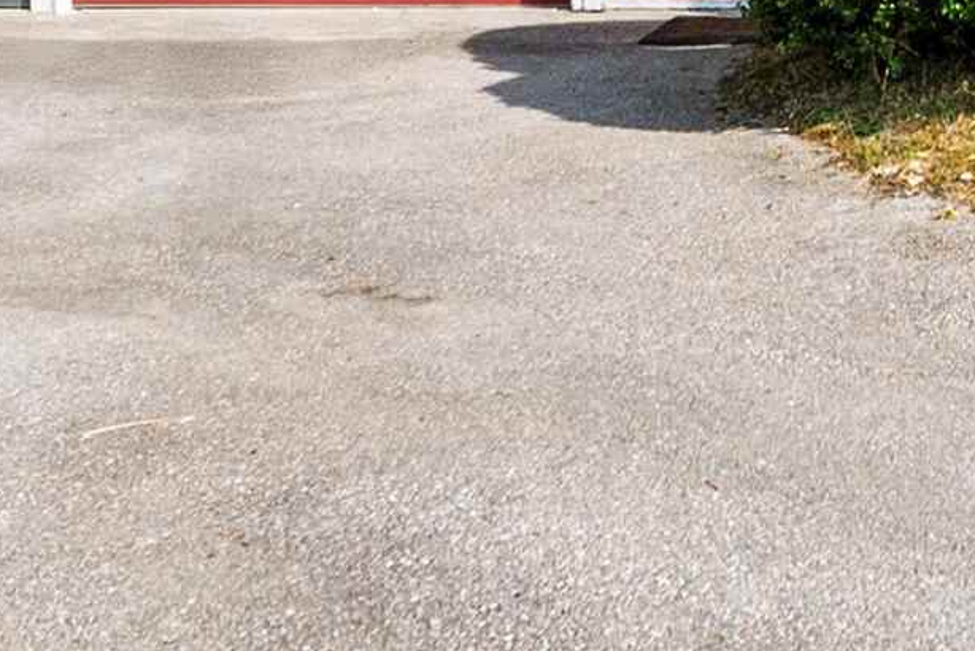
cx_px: 1185
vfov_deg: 17.3
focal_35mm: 75
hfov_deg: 24.4
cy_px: -146
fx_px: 2032
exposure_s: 1/1000
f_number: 7.1
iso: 320
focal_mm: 10
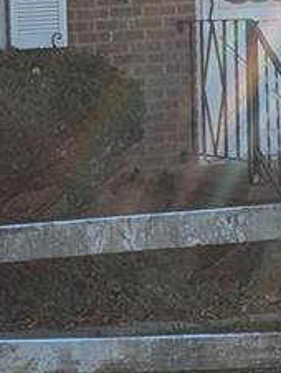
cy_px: 254
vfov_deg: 11.6
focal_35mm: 170
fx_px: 1837
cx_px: -108
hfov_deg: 8.6
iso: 49
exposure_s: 1/2370
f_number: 1.89
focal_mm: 5.43
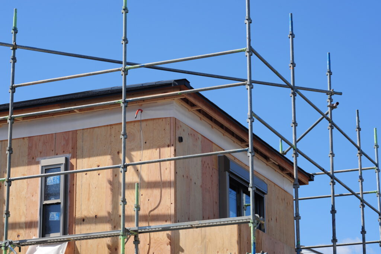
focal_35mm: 105
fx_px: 1110
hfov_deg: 19.5
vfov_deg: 13.0
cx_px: 190
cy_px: 127
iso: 200
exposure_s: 1/500
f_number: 8
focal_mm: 105
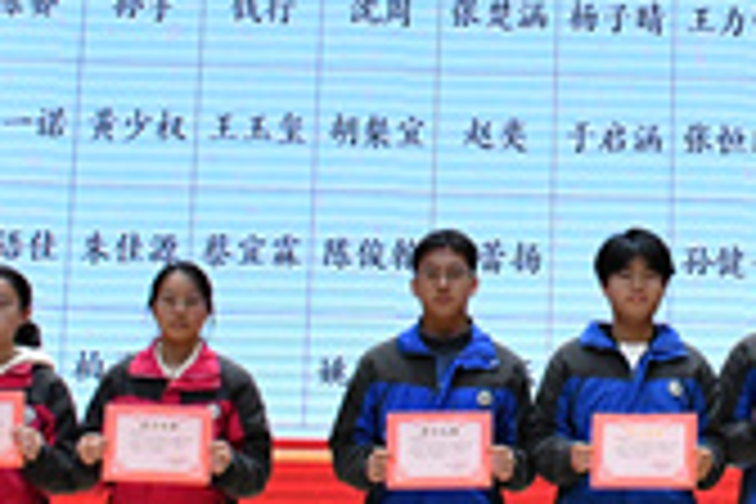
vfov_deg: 12.8
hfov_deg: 18.6
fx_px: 2247
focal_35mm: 107
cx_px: 760
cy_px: 112
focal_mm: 20
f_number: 7.1
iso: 4000
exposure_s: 1/640
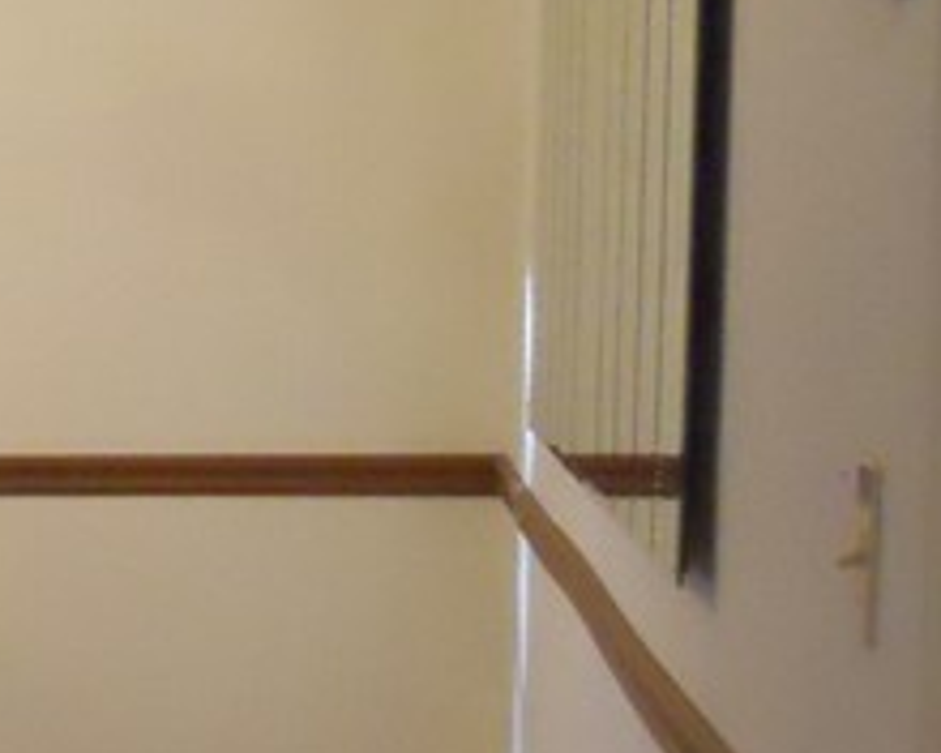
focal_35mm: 127
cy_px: 642
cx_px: -1163
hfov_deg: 12.5
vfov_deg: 12.1
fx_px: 3537
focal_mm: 5
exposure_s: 1/50
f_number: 2.7
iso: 800
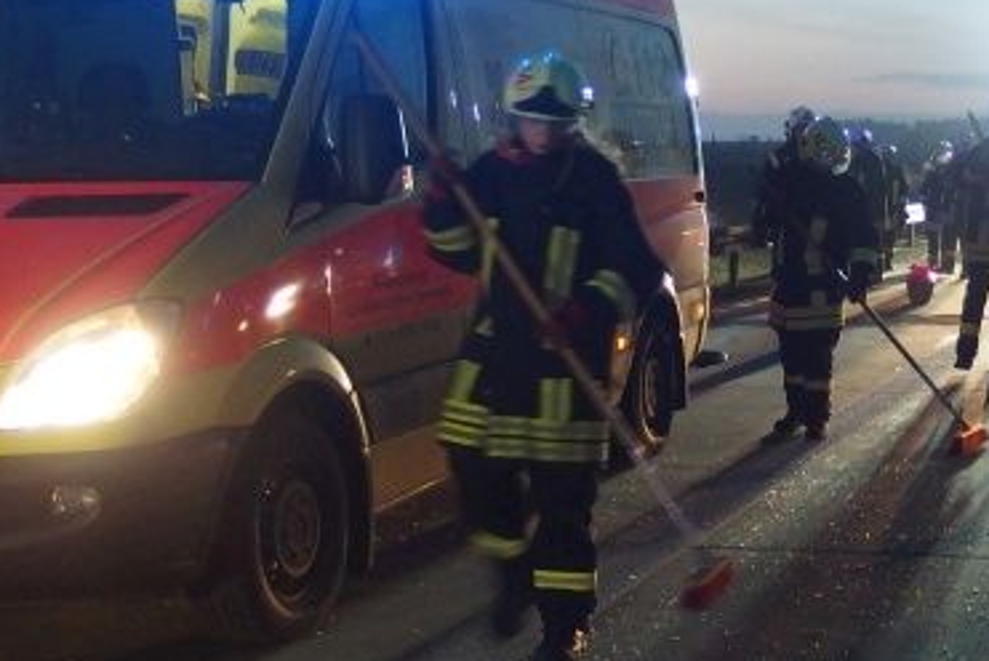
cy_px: 405
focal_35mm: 63
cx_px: 792
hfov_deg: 31.1
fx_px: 1732
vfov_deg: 21.6
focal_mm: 4.7
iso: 500
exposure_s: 1/30
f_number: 1.8
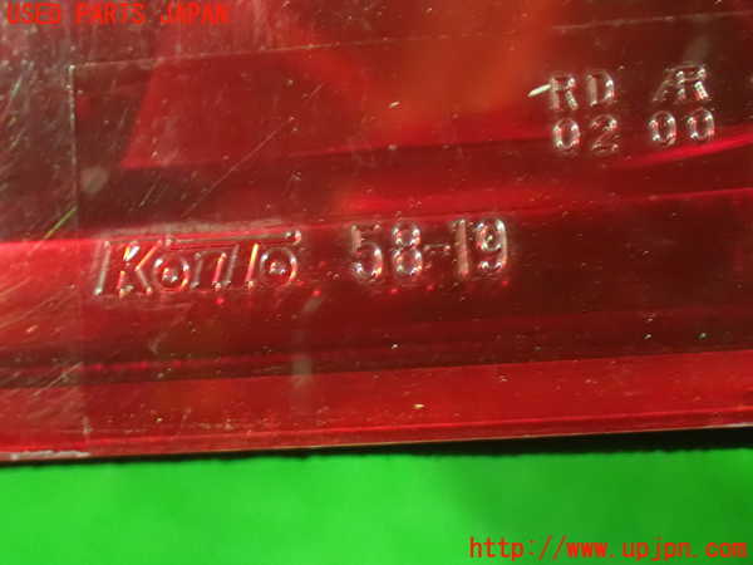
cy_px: 282
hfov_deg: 33.2
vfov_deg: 25.2
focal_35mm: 58
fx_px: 1262
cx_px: 376
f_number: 3.5
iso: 1600
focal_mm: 10.35
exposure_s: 1/8
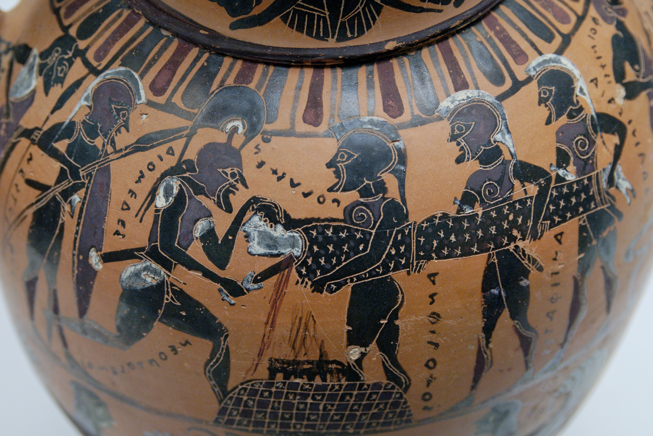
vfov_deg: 18.2
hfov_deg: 27.0
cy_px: 218
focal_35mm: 75
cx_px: 326
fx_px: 1360
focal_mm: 50
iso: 400
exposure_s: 1/20
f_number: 4
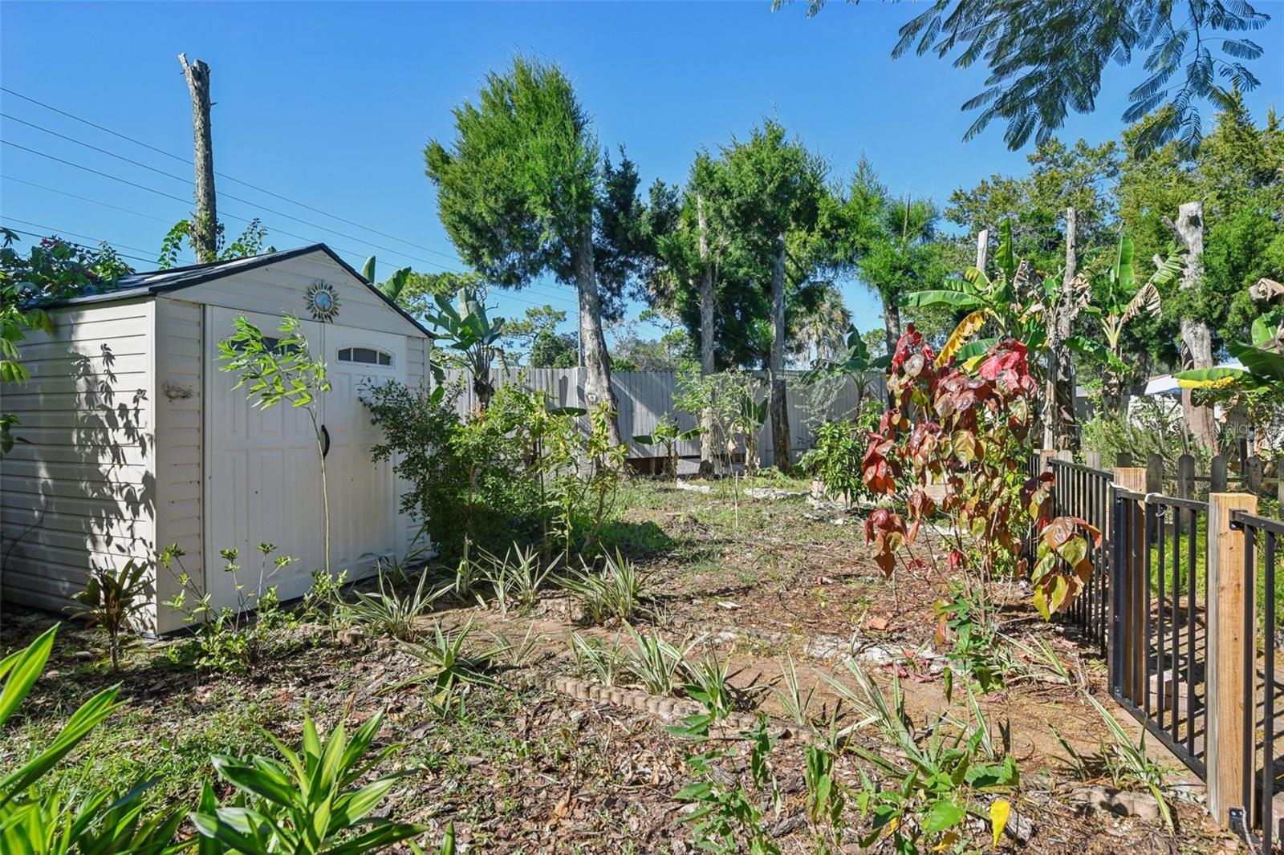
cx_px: 642
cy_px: 428
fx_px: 677
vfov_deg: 64.5
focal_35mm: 19
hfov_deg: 86.9
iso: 400
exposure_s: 1/400
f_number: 8
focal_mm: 19
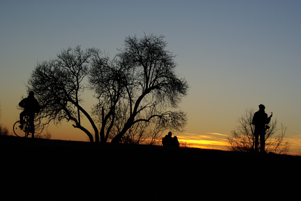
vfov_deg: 16.6
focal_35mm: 82
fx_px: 691
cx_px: 150
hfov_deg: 24.6
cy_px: 100
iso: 400
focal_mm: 55
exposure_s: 1/125
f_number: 16
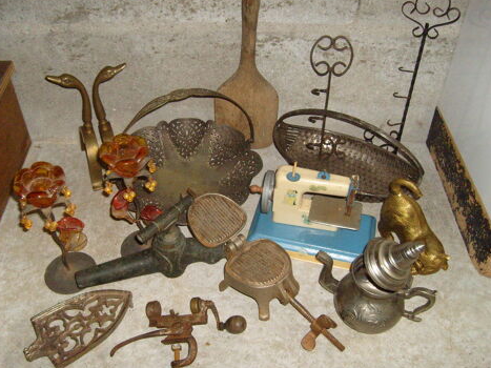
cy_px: 182
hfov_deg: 51.4
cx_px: 242
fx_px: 510
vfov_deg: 39.6
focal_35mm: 36
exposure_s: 1/45
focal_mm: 5.8
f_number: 2.8
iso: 400
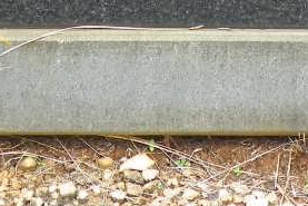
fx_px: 2739
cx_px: 180
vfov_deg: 4.2
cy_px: -265
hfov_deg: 6.4
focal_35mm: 320
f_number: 3.5
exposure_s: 1/160
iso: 64
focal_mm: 12.6
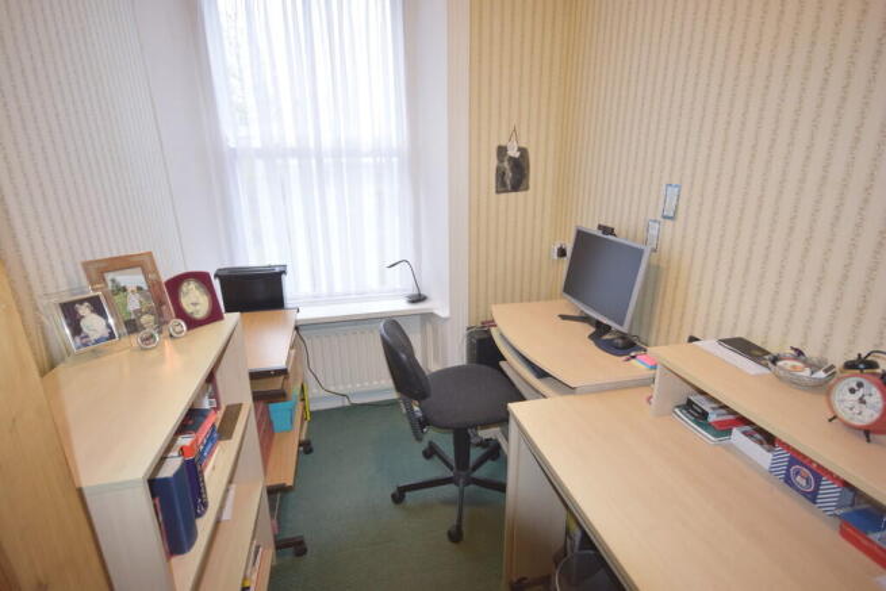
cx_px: 443
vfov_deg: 67.4
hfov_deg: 90.0
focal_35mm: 18
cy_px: 296
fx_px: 443
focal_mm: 12
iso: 800
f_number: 5.6
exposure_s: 1/125
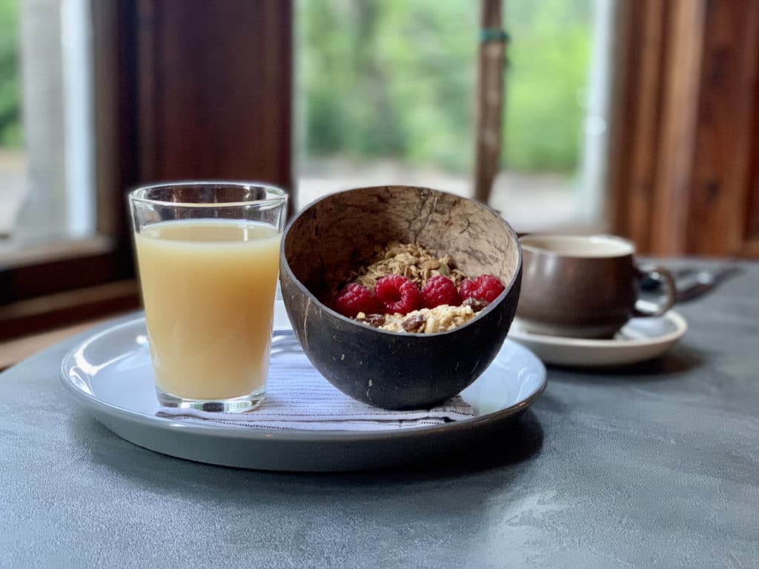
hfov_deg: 36.8
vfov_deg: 28.0
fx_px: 1140
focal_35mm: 52
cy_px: 284
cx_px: 380
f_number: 2.4
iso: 400
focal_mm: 6
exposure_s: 1/45
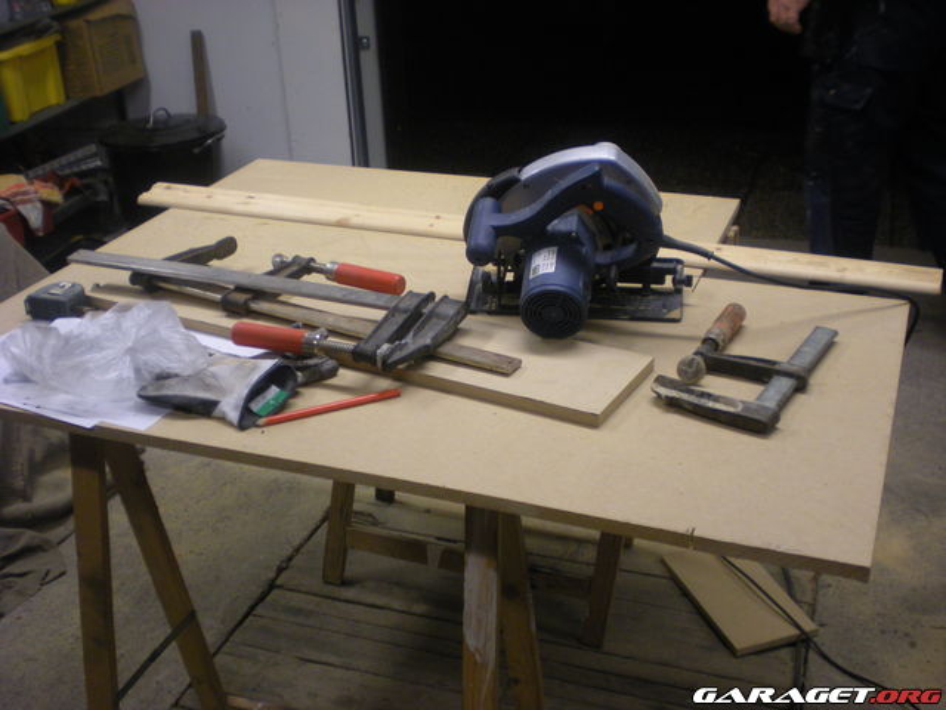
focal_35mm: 44
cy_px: 355
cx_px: 473
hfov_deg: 42.9
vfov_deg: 32.9
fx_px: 1202
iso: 200
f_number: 3.5
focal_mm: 7.4
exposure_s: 1/39.3
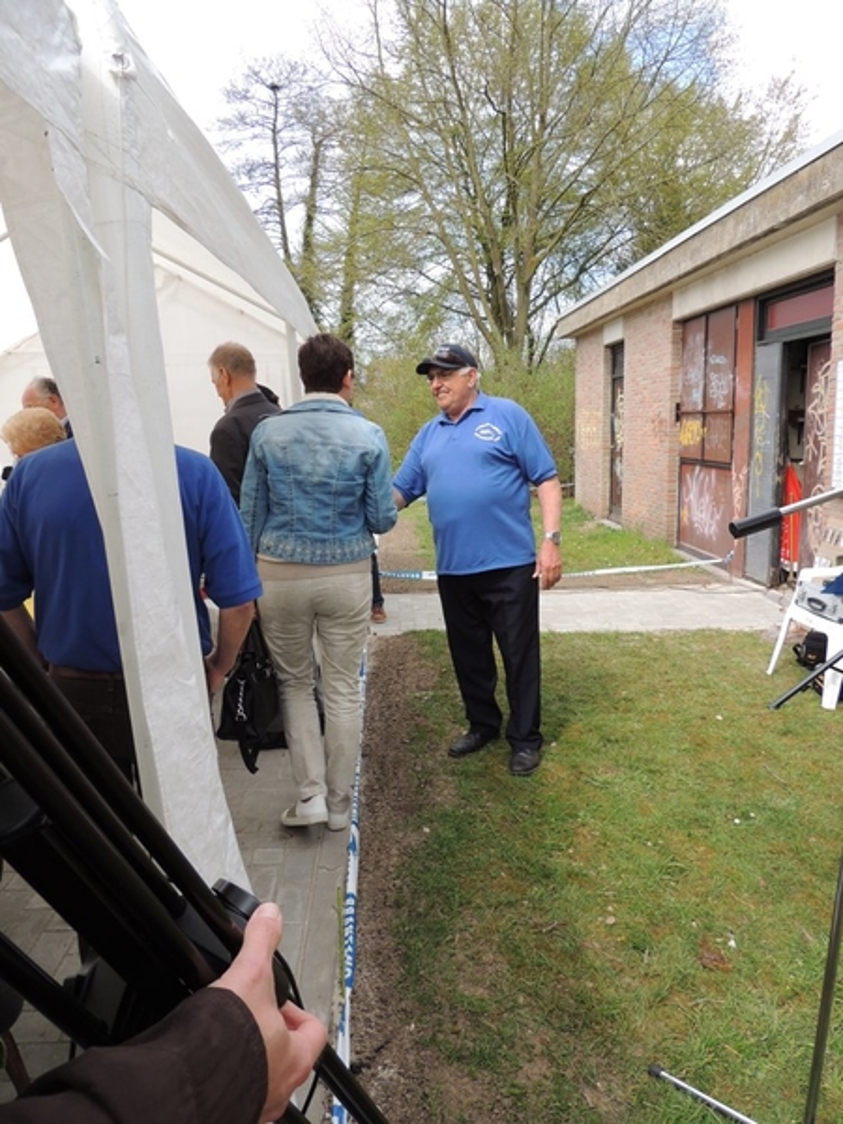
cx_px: 422
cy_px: 562
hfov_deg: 56.8
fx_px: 779
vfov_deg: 71.6
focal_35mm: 24
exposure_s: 1/400
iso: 100
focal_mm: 4.3
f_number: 3
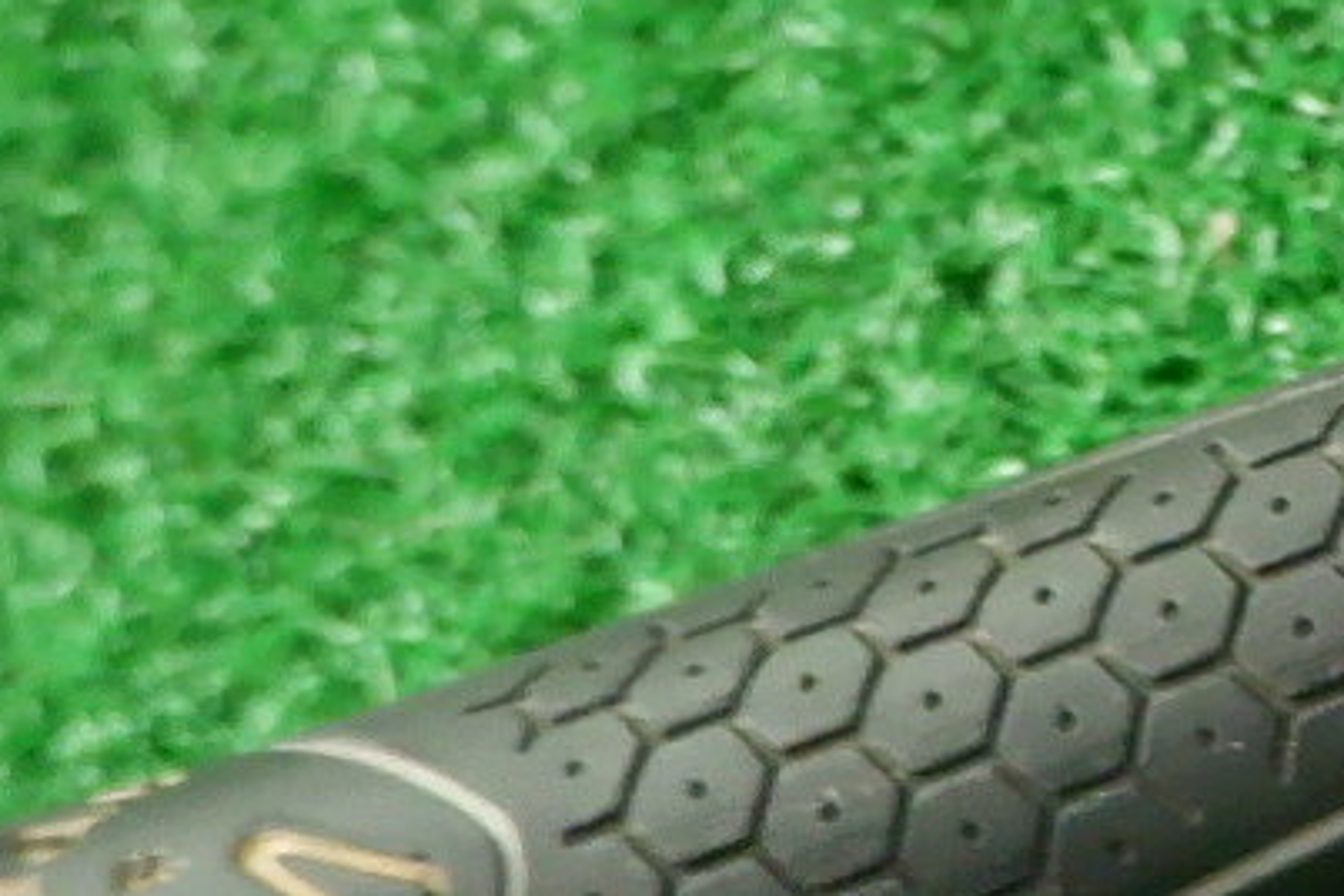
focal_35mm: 239
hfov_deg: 7.7
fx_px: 8922
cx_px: 3668
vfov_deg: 5.7
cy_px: 288
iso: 3200
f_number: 4.2
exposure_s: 1/45
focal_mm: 21.5
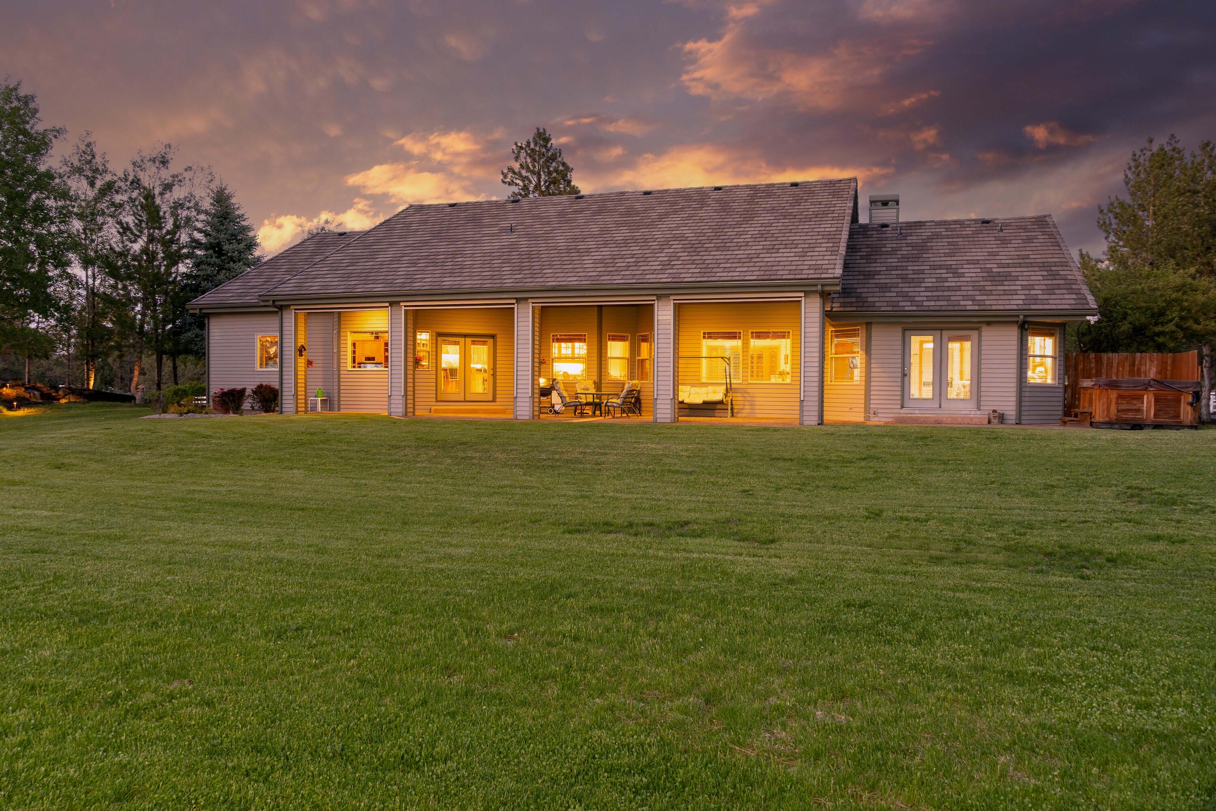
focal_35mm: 27
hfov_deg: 67.4
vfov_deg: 47.9
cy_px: 406
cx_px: 608
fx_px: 912
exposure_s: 6
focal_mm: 18
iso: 100
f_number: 8
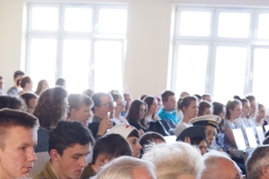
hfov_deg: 21.0
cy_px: 189
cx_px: 144
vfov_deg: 13.8
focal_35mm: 97
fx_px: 725
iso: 400
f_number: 4.5
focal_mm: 24
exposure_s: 1/25
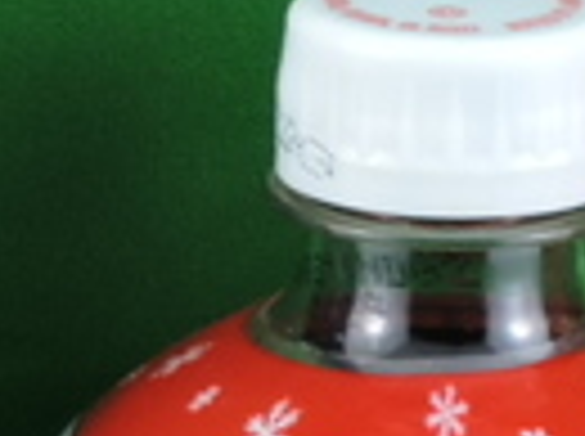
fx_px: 6528
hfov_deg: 5.1
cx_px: 434
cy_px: 184
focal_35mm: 387
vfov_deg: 3.8
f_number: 4.2
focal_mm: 11.6
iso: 640
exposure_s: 1/125
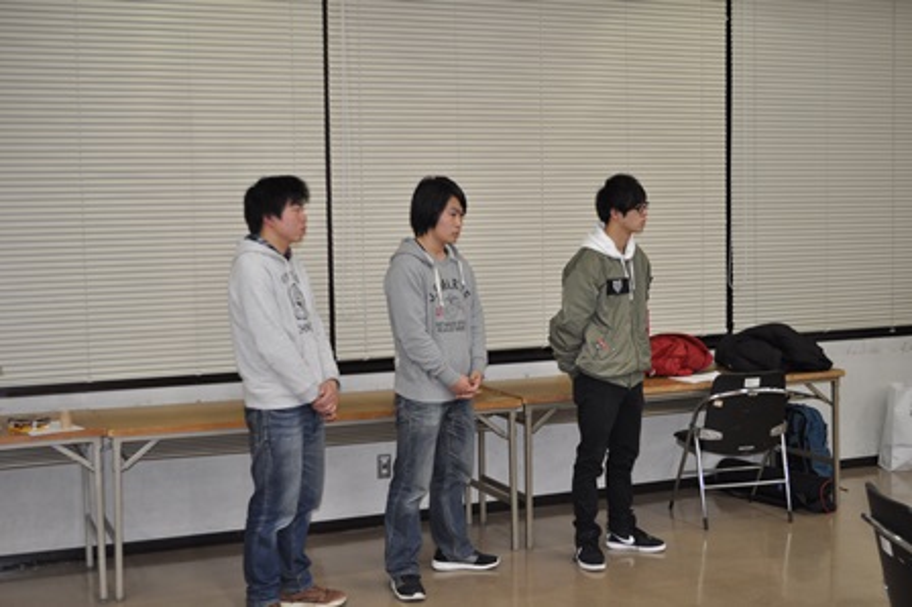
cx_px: 456
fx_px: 1215
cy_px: 304
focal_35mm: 48
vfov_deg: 28.0
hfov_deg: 41.1
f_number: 4.8
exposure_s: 1/60
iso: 500
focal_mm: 32
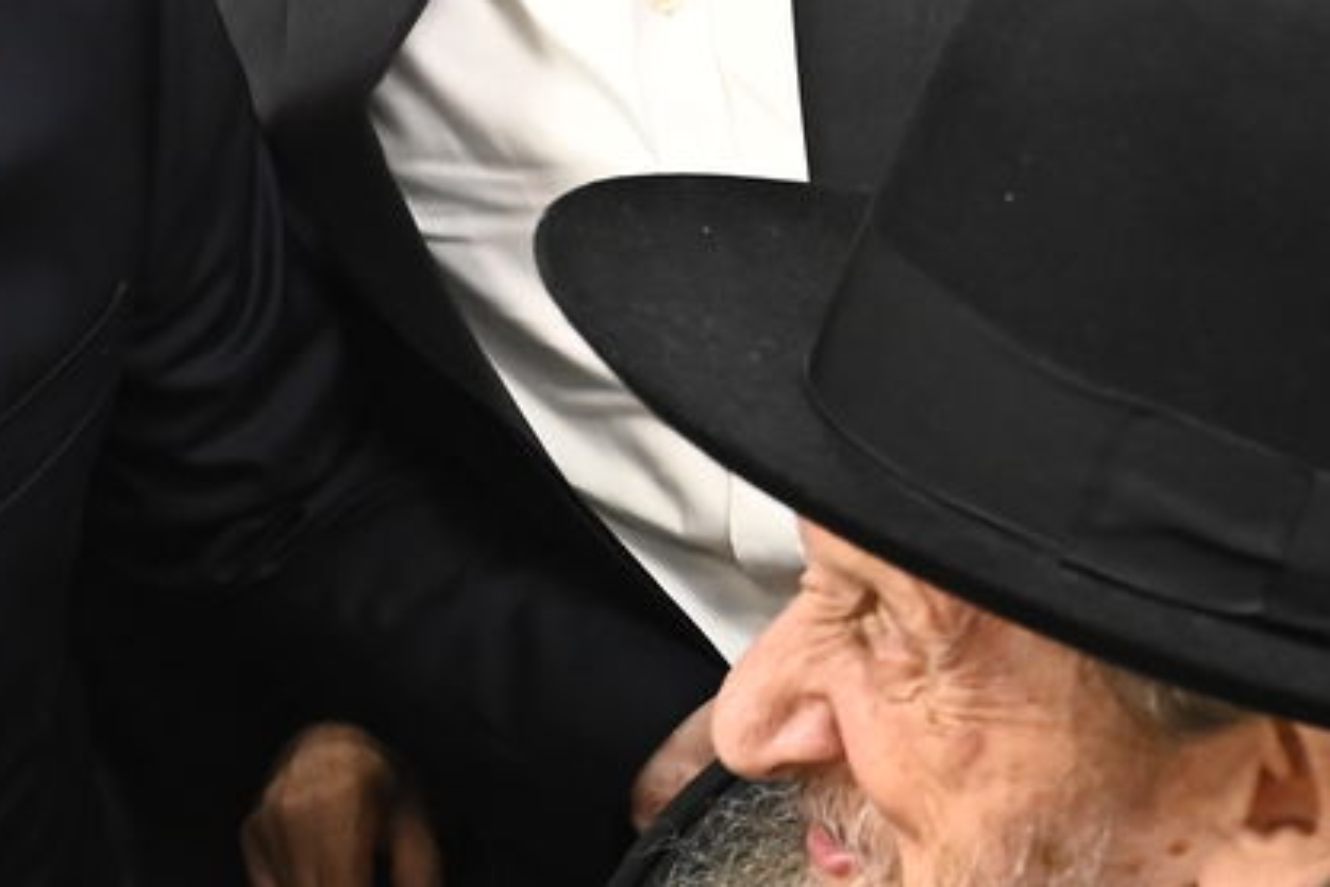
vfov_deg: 13.1
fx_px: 3842
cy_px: 641
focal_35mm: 104
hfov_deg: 19.6
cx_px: 504
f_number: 4.5
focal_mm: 31
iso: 3200
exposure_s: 1/200
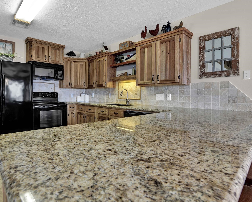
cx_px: 121
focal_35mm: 19
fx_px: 142
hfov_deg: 83.2
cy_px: 100
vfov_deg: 70.9
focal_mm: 16
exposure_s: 1/3.33
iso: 100
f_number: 8
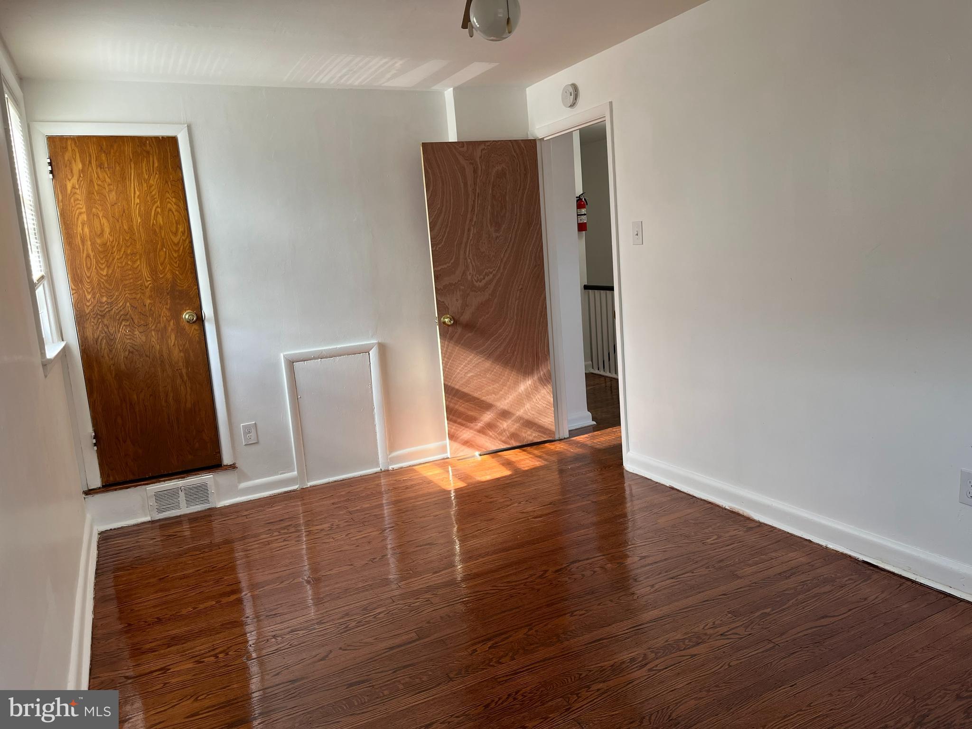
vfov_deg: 53.1
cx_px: 486
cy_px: 364
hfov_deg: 67.3
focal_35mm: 26
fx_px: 730
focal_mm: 5.1
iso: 64
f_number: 1.6
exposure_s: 1/121
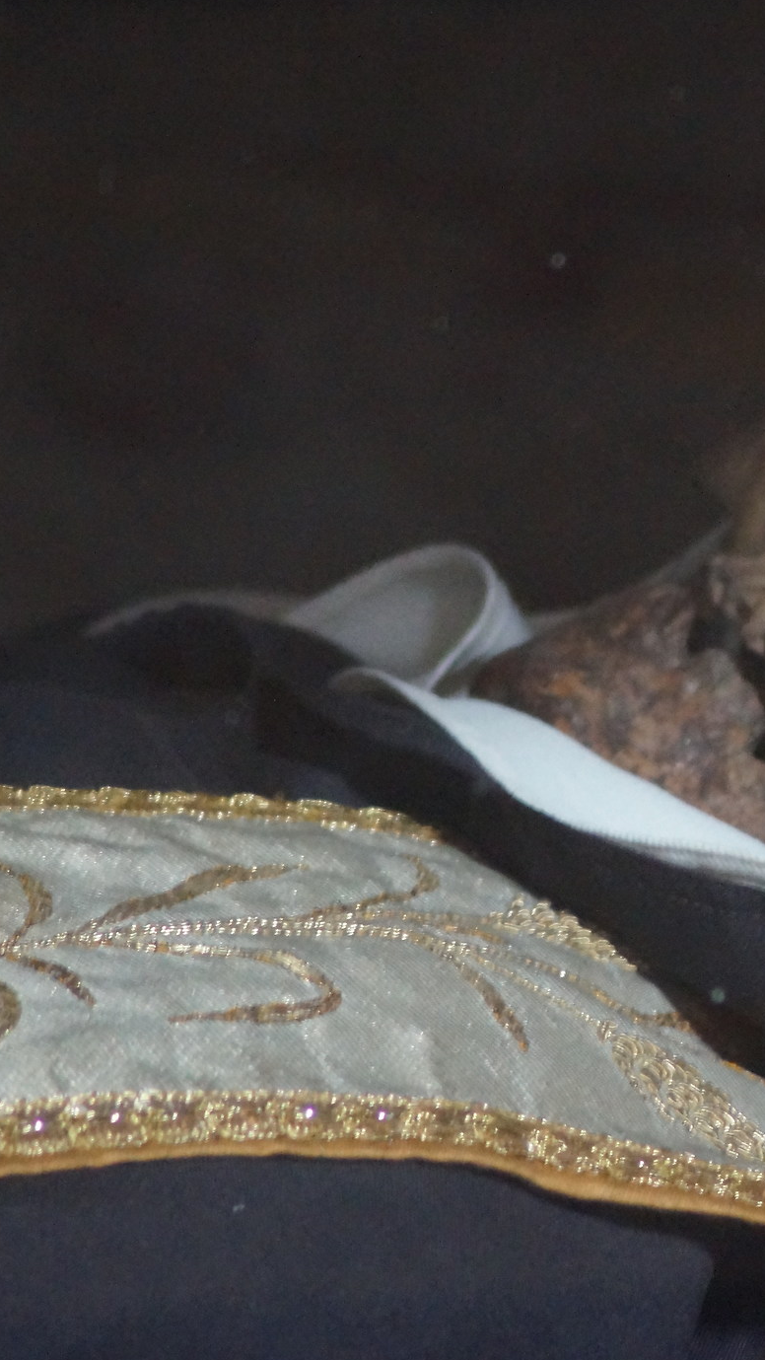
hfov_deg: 1.5
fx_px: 29562
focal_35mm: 820
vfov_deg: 2.6
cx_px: 817
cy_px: 671
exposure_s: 1/15
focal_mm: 300
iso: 3200
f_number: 5.6
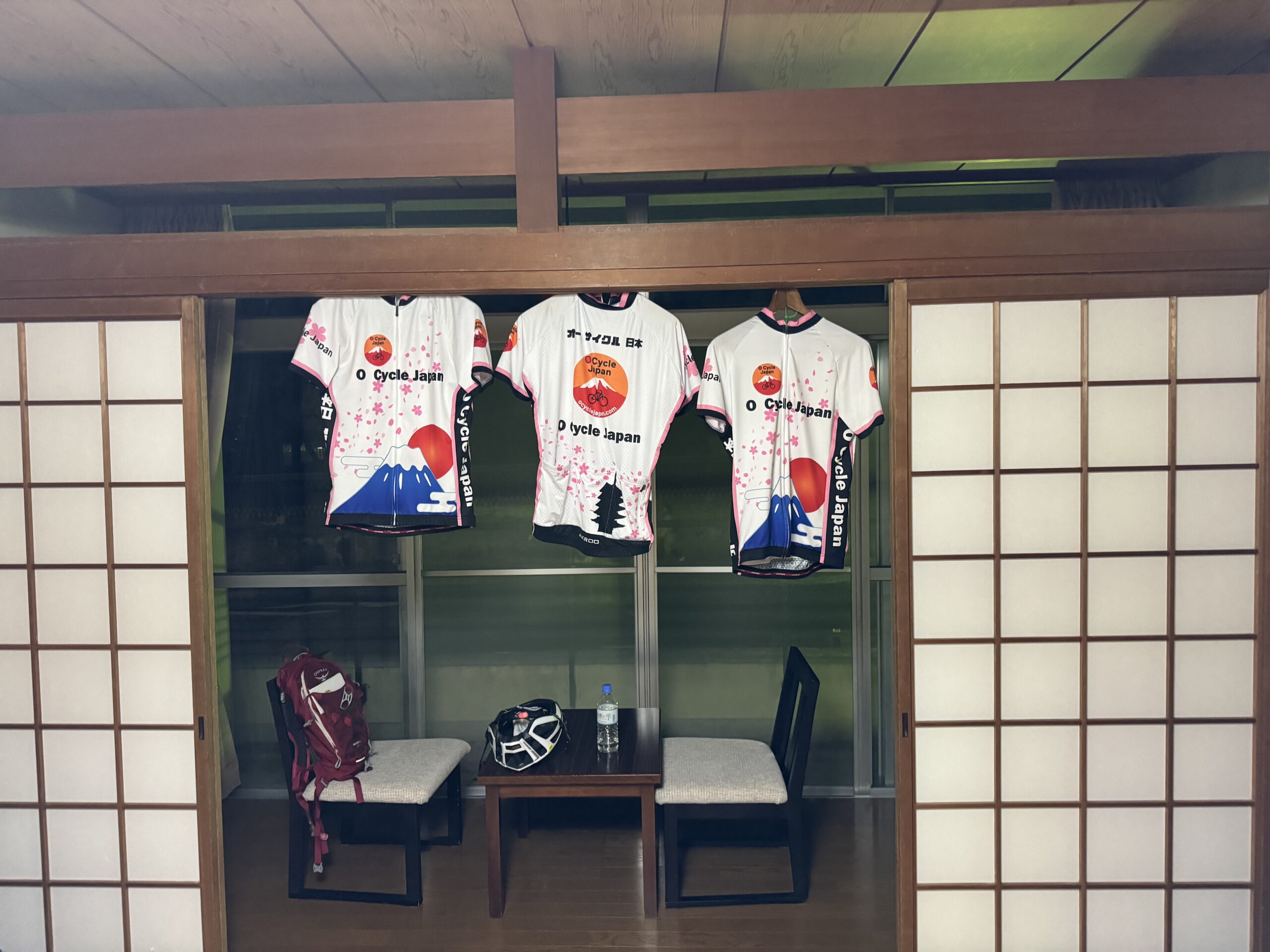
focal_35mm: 24
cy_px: 476
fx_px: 881
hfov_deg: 71.6
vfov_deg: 56.8
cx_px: 635
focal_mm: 6.76
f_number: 1.78
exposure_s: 1/60
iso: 640
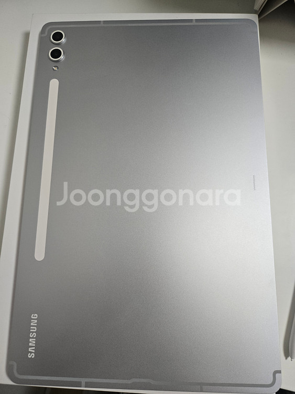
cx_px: 148
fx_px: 261
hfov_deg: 58.9
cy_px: 197
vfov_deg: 73.9
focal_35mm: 23
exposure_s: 1/120
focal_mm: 5.4
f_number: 1.8
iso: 160
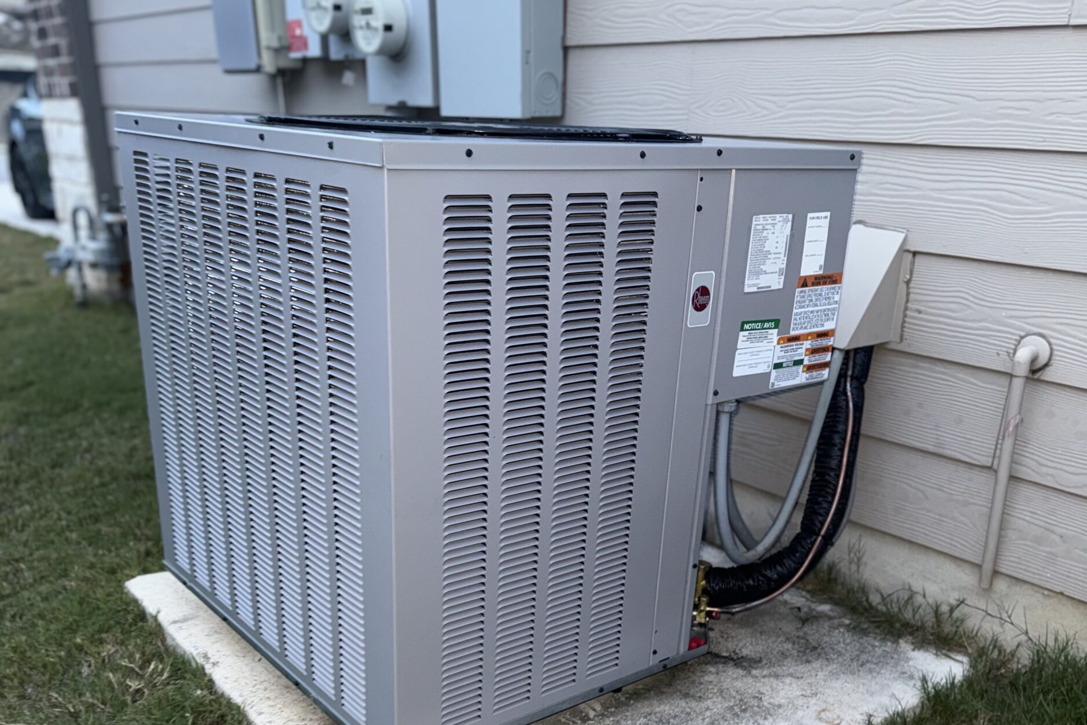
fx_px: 1027
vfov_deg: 37.8
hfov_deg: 55.8
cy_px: 557
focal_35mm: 34
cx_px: 533
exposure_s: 1/18
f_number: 1.78
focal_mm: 6.76
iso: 100
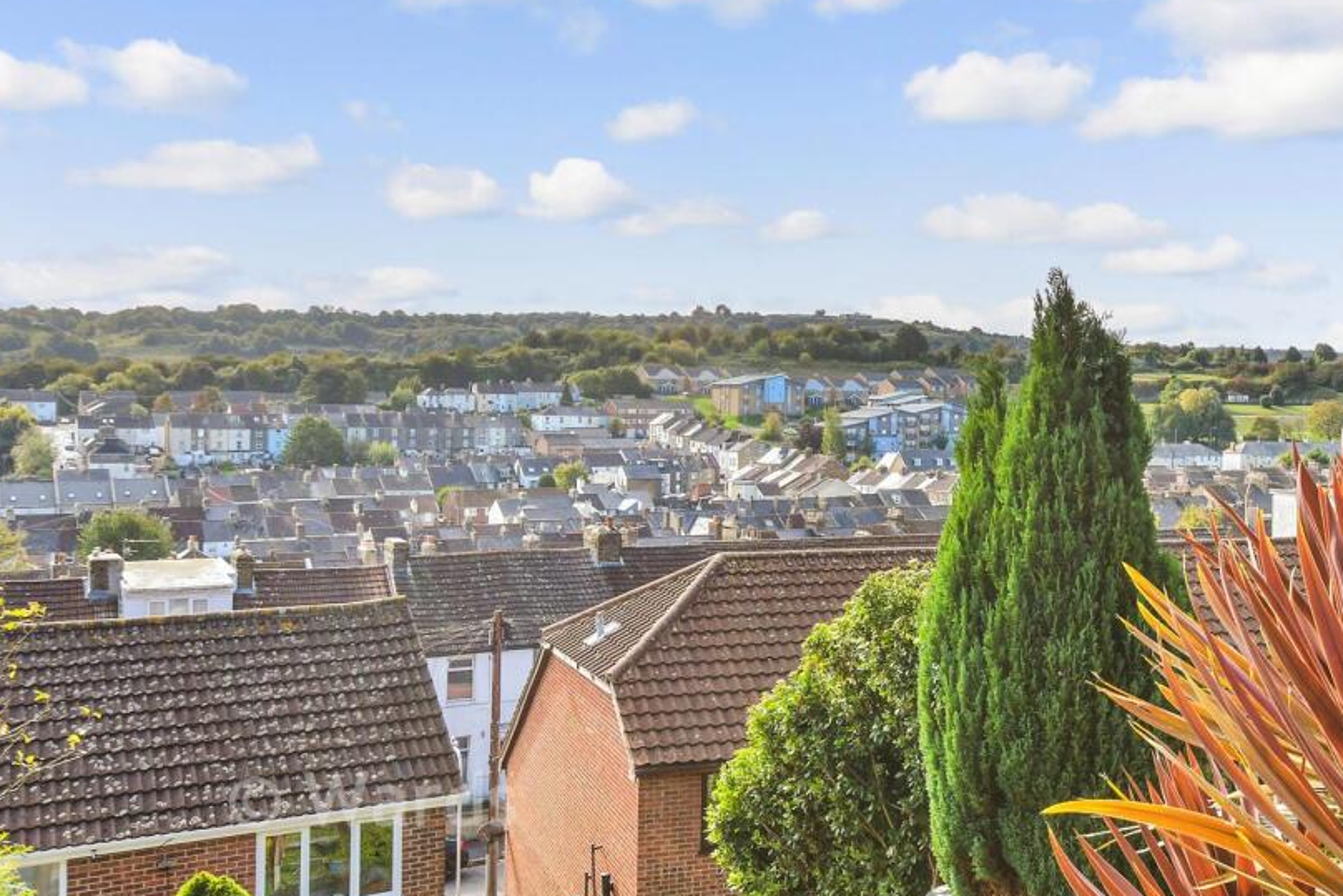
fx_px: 1418
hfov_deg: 50.5
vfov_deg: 35.0
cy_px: 411
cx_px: 781
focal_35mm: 38
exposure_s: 1/200
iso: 200
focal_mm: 20
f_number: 8
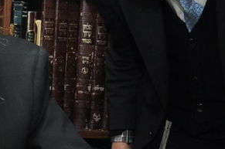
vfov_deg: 10.5
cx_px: -41
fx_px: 811
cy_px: 63
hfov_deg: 15.3
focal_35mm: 130
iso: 400
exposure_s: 1/160
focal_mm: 18
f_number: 3.5
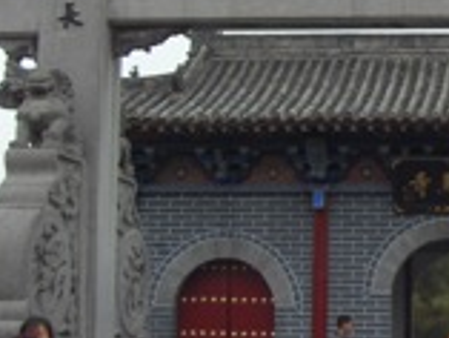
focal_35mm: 109
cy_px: 152
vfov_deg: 13.6
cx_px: 555
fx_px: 1415
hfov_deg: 17.1
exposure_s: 1/90
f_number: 3.5
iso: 100
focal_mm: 6.6
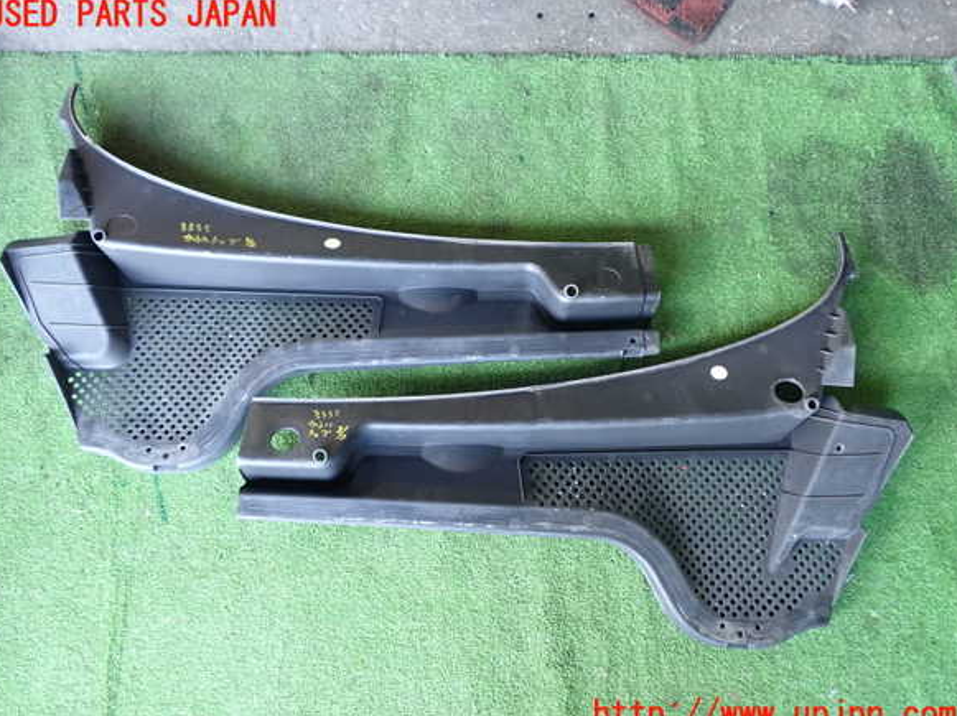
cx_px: 471
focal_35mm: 31
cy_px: 365
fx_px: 857
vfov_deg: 45.4
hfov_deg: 58.4
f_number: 2.3
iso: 250
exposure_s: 1/30
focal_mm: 5.4
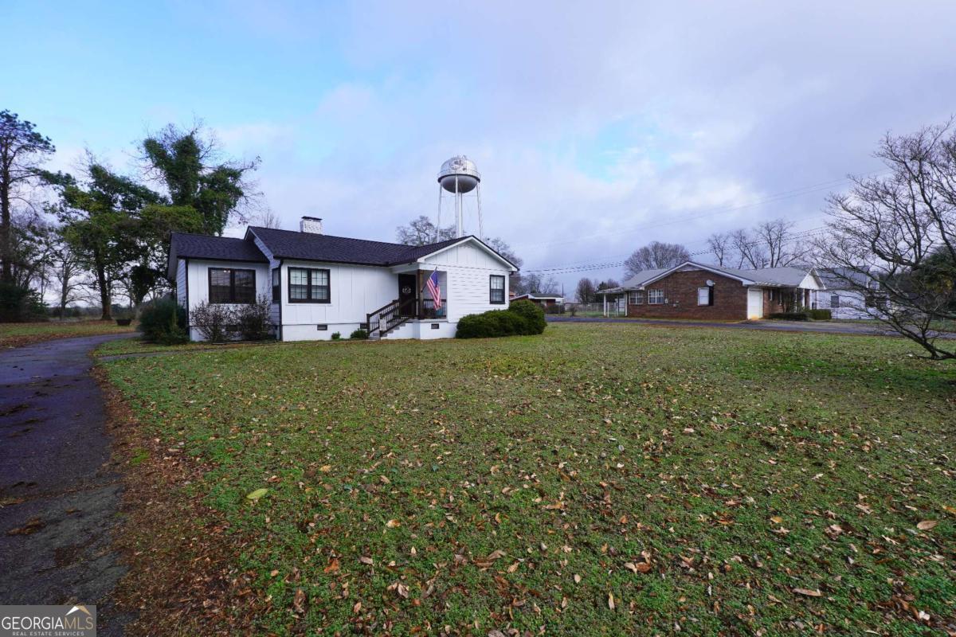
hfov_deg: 100.4
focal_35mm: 15
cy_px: 318
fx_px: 398
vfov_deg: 77.3
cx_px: 478
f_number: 8
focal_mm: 10
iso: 100
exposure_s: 1/125
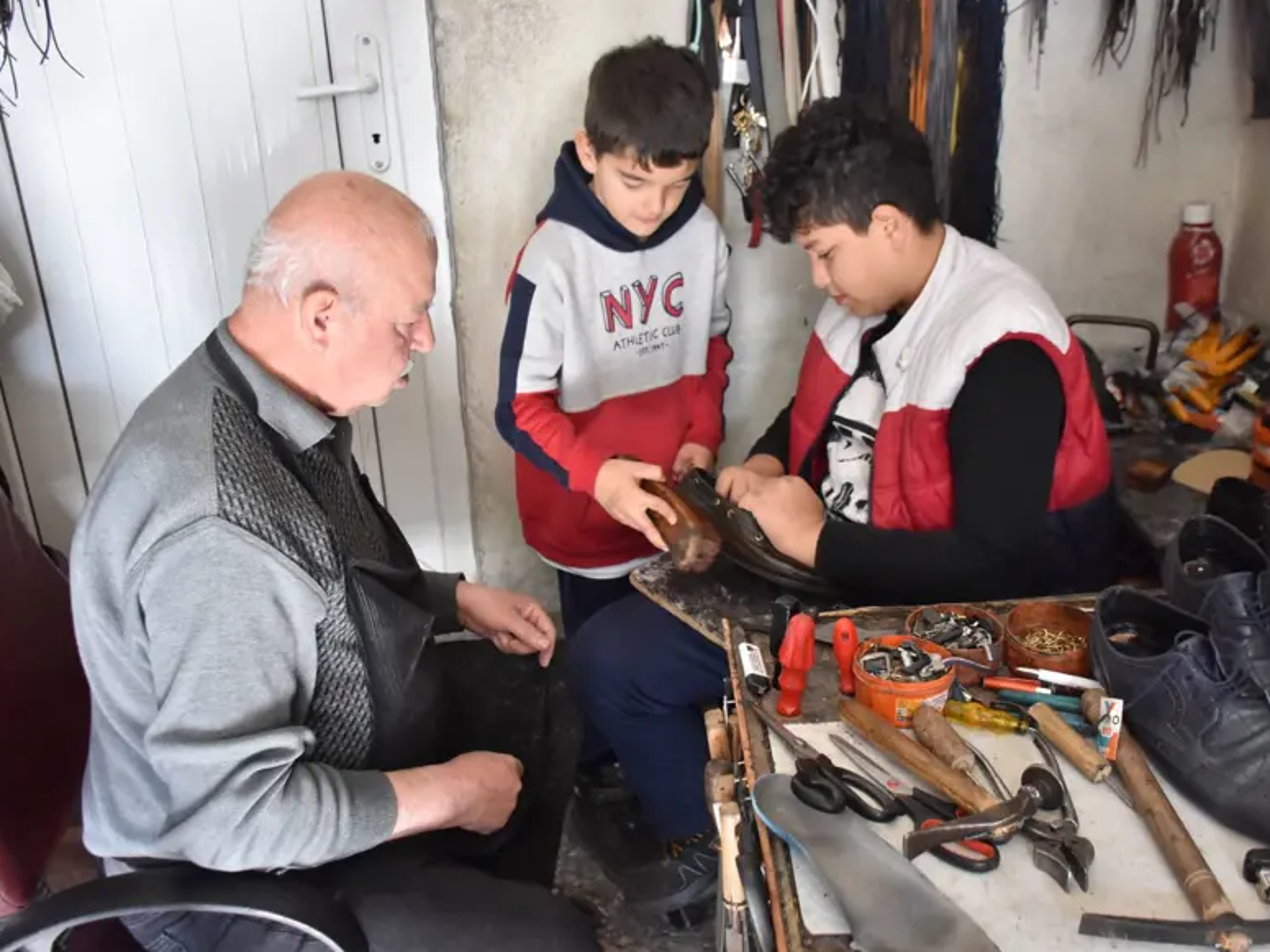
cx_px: 646
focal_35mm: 36
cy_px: 474
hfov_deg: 51.4
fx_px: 1321
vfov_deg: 39.6
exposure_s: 1/125
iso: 1100
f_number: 3.5
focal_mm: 22
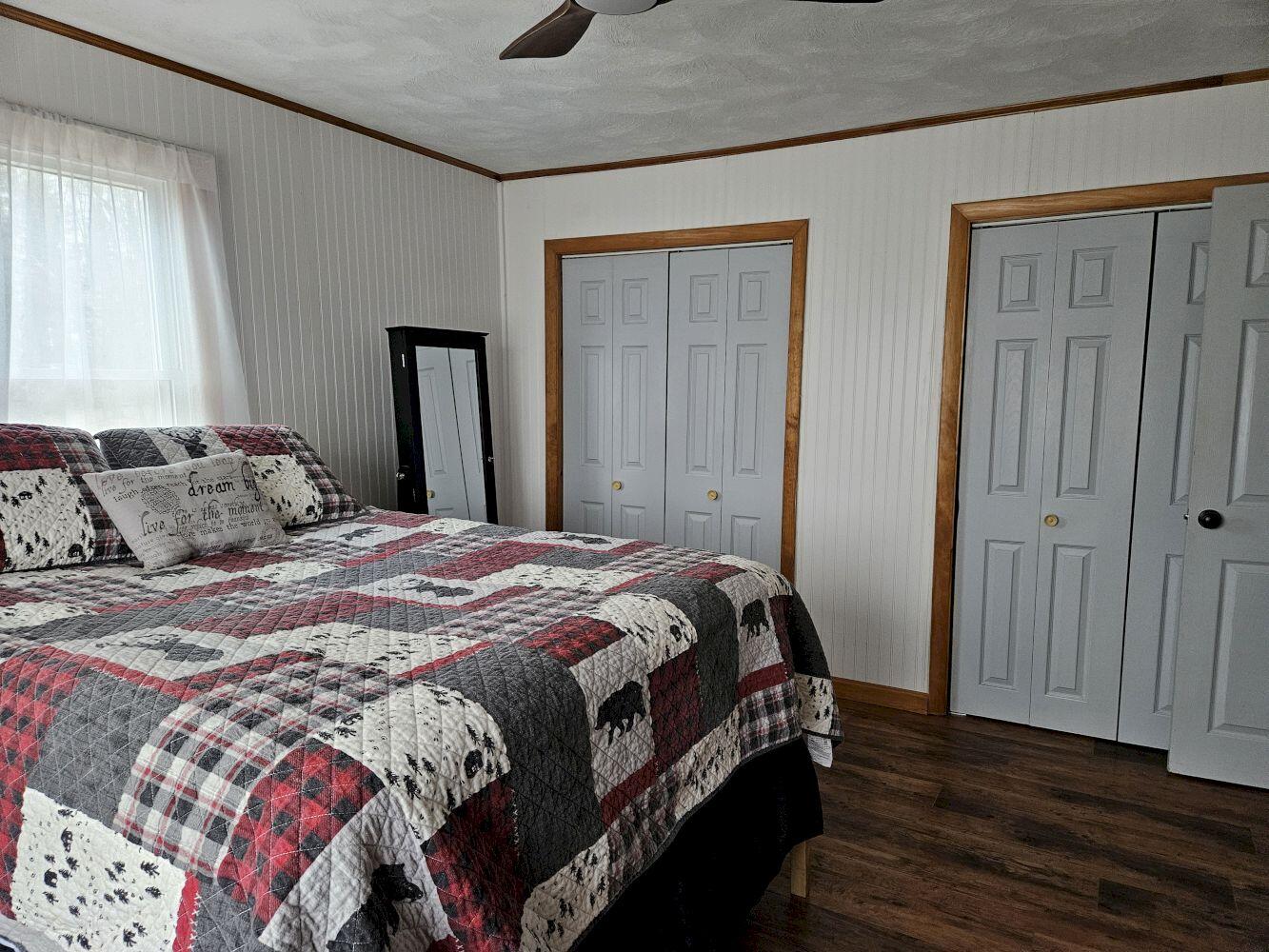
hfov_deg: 73.9
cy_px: 476
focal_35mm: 23
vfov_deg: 58.9
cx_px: 634
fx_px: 843
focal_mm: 5.4
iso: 640
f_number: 1.8
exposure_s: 1/120
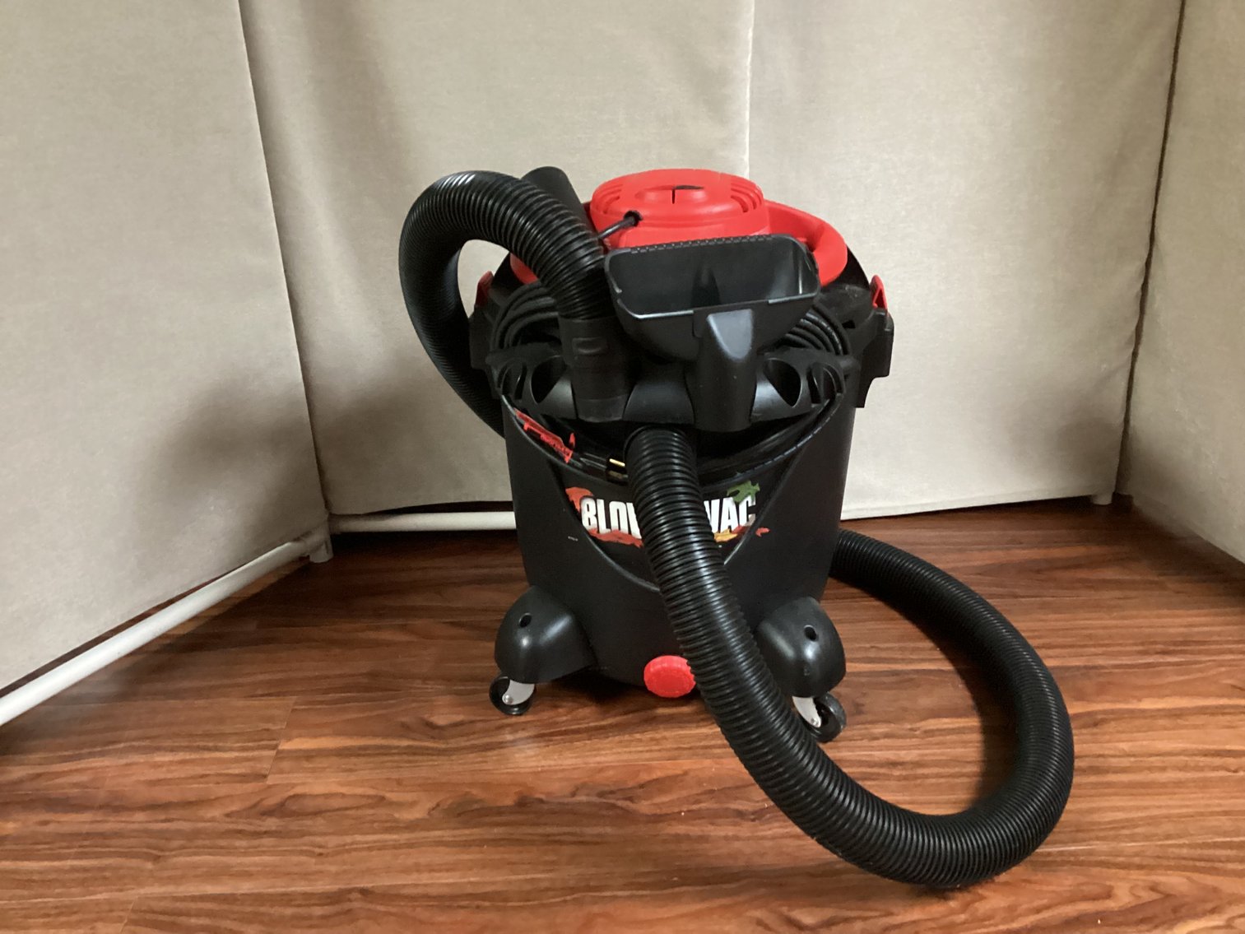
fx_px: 1115
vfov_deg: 45.4
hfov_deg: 58.3
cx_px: 622
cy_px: 467
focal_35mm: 31
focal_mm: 3.3
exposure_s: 1/20
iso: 800
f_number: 2.4
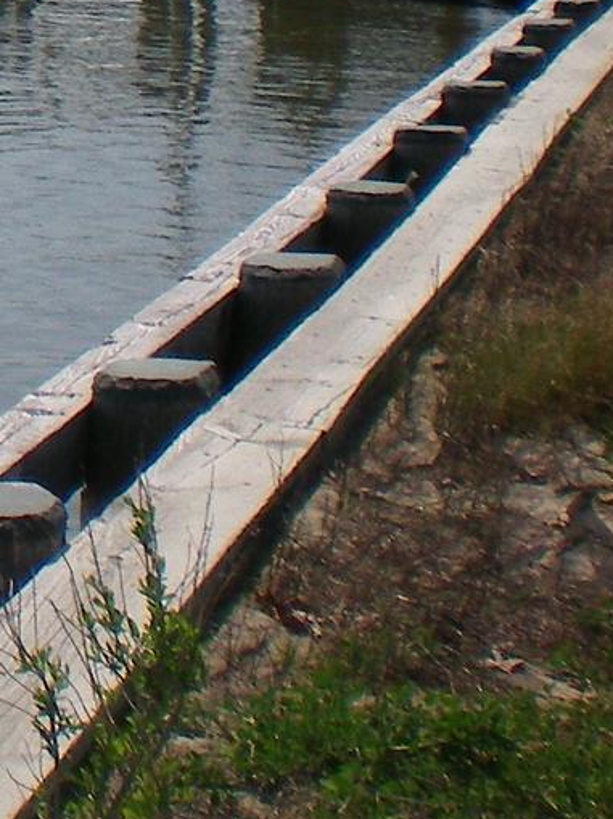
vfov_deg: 12.5
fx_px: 3617
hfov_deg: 9.0
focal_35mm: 153
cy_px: -278
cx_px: -669
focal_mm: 6.3
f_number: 4.6
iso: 64
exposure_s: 1/1000
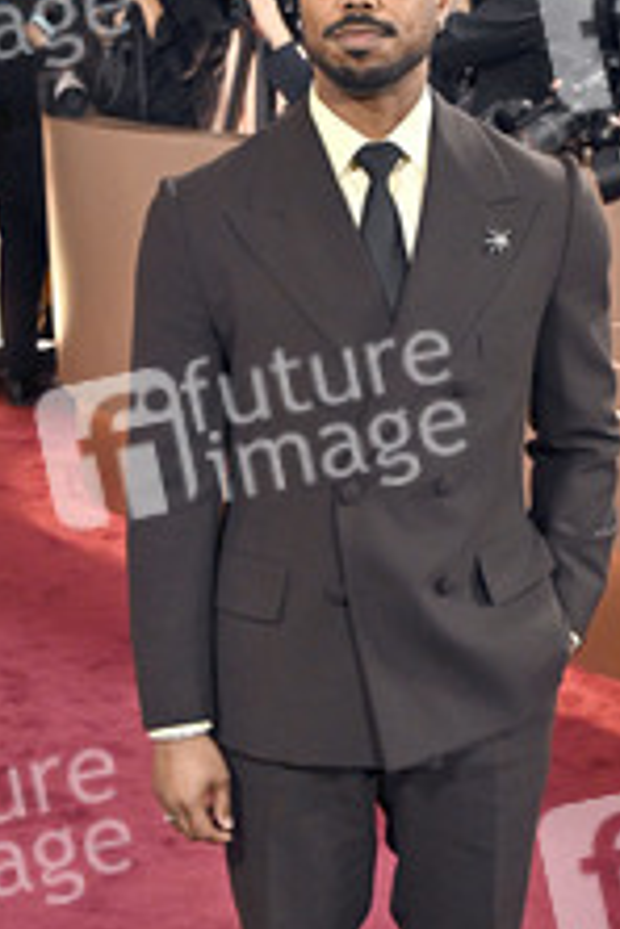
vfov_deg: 27.8
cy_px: 640
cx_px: 373
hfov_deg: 18.9
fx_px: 1860
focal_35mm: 72
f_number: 5
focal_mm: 40
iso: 2500
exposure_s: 1/320
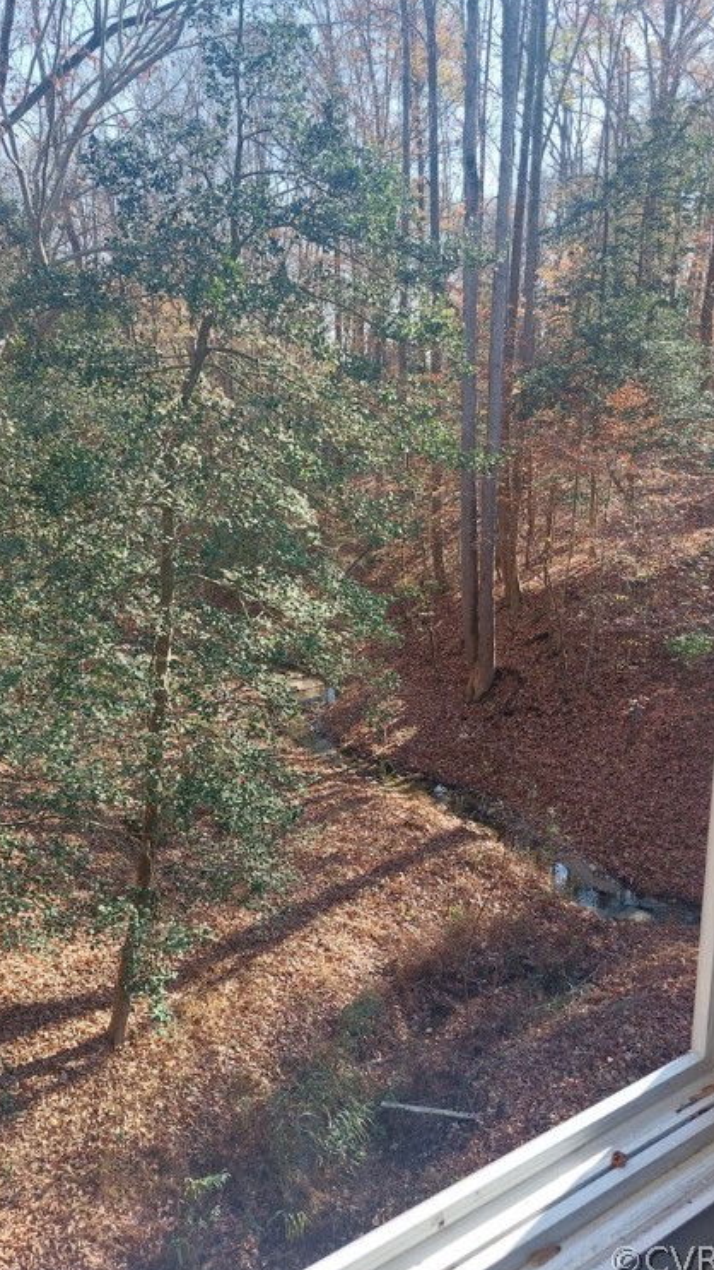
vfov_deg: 69.9
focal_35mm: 27
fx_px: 910
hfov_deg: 42.8
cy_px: 633
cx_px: 314
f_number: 1.8
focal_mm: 5.23
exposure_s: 1/100
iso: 25
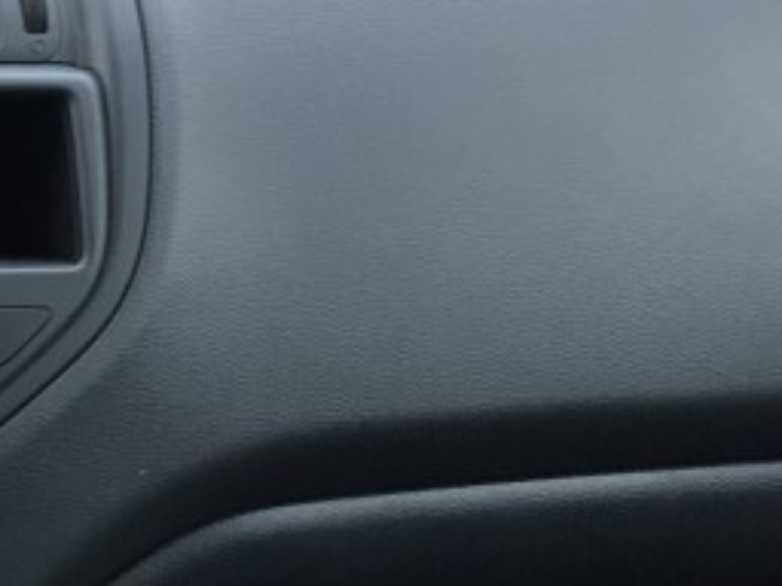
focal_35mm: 116
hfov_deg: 14.4
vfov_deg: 12.8
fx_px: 2621
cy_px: 320
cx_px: -736
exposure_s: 1/120
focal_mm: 4.15
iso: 40
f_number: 2.2
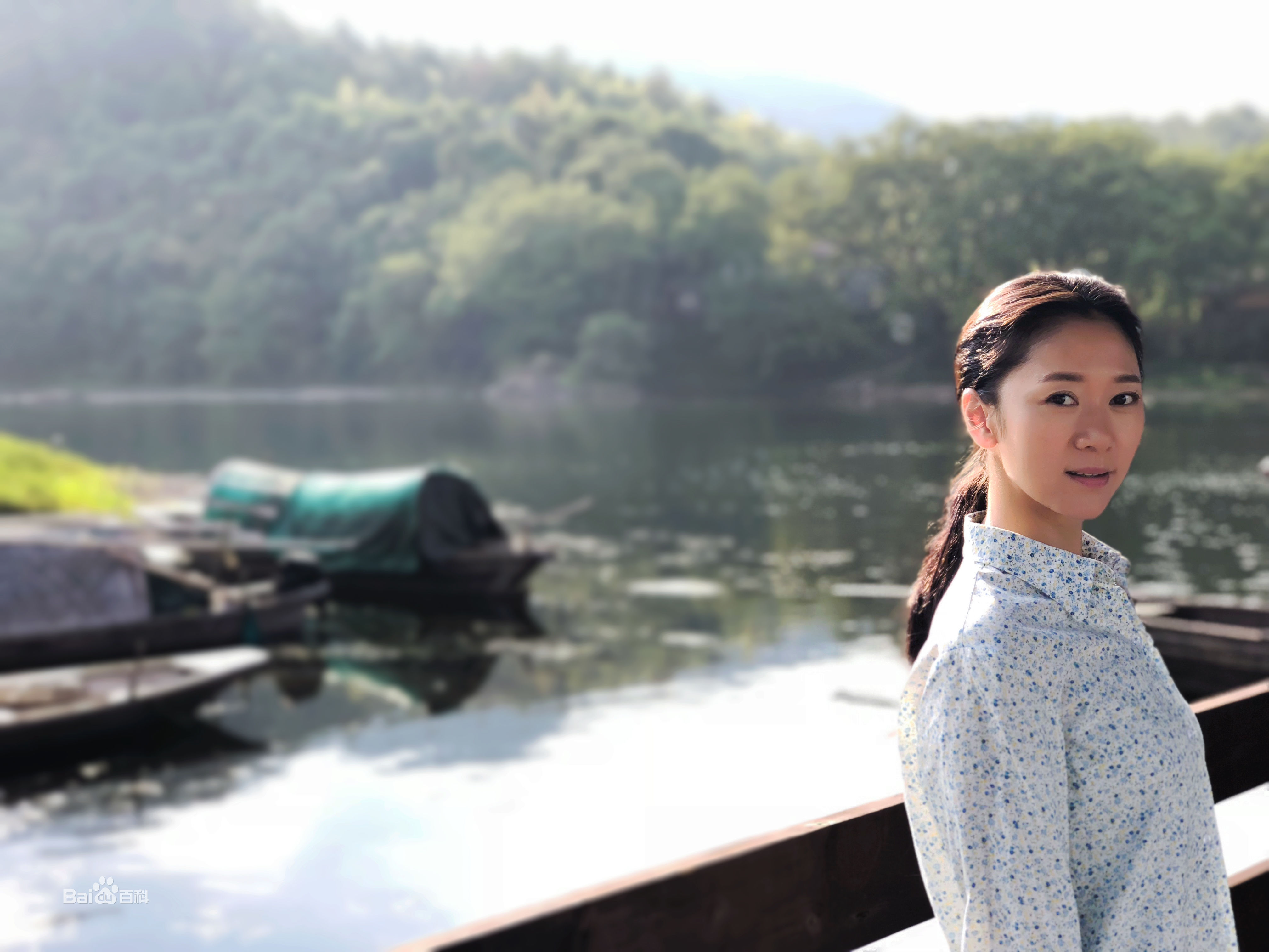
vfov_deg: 25.7
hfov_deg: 33.8
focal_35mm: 57
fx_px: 2090
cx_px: 634
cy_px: 476
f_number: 2.8
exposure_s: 1/120
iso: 40
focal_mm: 6.6
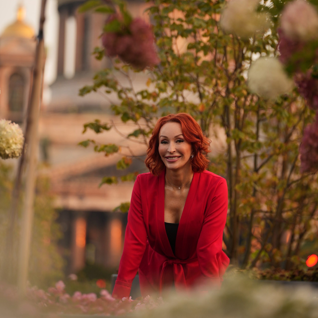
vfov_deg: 10.1
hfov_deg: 10.1
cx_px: 159
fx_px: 1798
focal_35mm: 173
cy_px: 121
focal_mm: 135
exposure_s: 1/200
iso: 125
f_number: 2.8
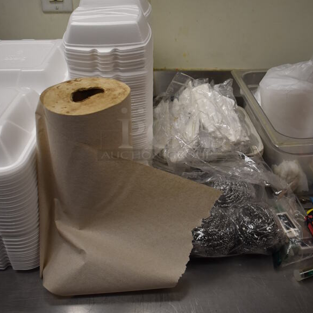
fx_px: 368
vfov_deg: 45.9
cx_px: 158
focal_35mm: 36
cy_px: 133
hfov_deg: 46.0
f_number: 3.5
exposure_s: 1/250
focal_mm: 18
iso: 560
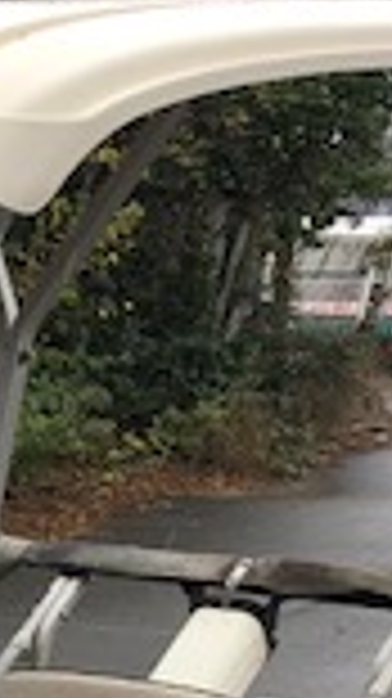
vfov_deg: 16.0
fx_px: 2332
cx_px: -401
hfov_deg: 9.0
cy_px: 955
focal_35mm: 126
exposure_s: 1/337
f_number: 1.8
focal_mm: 4
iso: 20
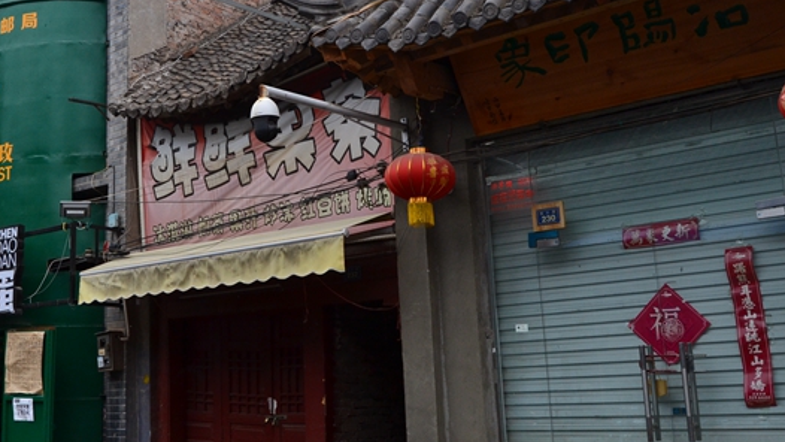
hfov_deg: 46.8
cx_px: 279
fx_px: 895
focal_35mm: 43
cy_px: 169
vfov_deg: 27.6
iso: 400
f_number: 10
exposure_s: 1/160
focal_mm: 18
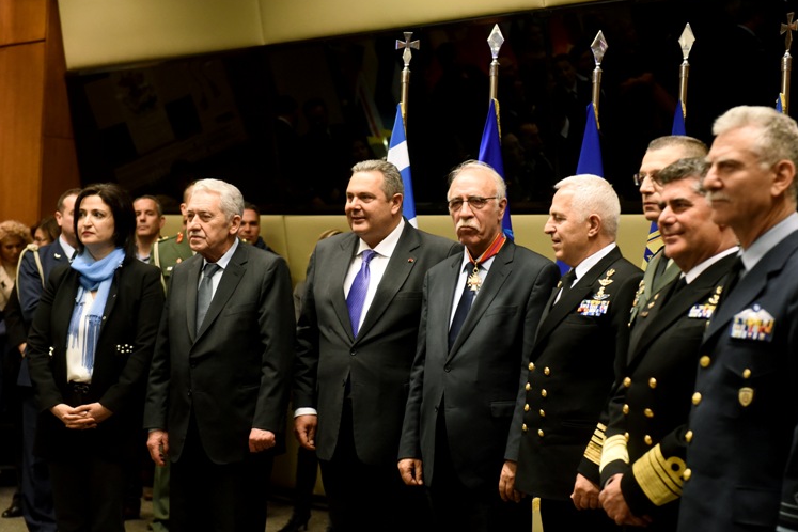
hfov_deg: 27.0
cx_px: 426
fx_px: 1662
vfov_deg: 18.2
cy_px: 270
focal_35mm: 75
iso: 4000
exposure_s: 1/250
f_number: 3.2
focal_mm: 70
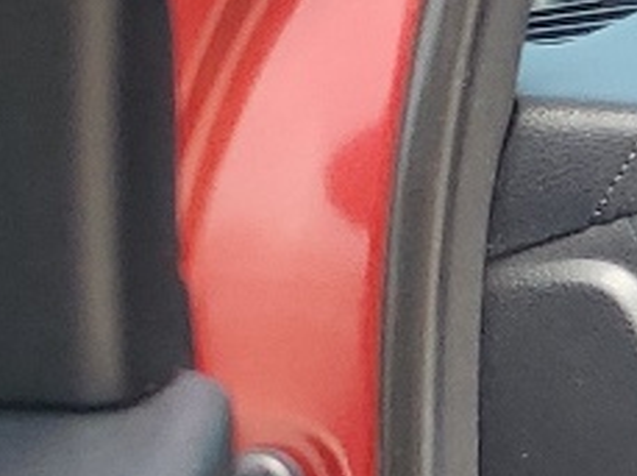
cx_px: 2181
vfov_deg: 8.1
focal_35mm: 182
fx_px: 3344
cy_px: 507
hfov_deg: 8.3
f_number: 1.5
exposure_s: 1/455
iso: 50
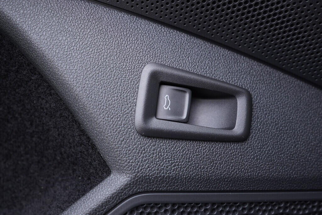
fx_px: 322
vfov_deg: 36.9
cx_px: 161
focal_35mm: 36
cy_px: 108
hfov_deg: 53.1
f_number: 2.8
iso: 250
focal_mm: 24
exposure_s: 1/40
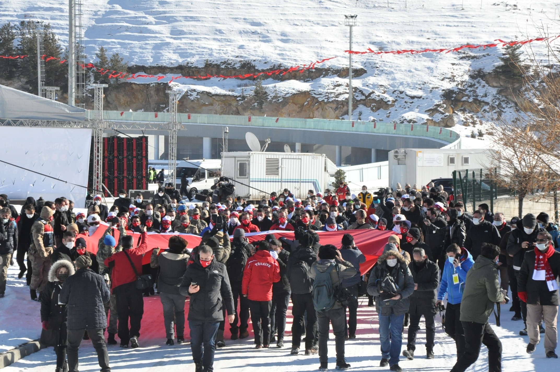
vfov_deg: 12.1
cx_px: 280
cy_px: 186
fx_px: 1748
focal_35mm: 112
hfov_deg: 18.2
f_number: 10
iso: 1600
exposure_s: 1/1600
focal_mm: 75
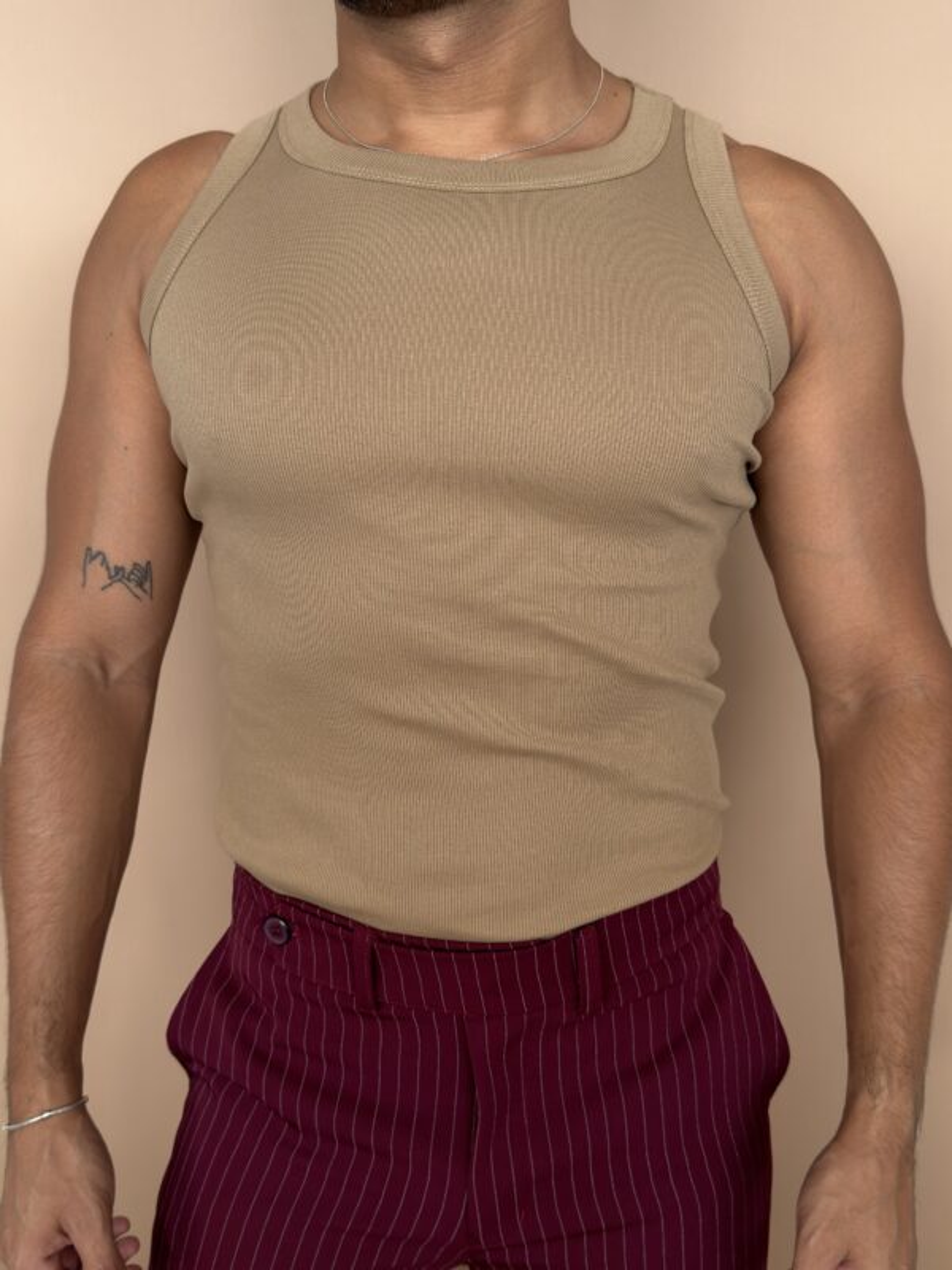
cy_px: 635
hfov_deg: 39.7
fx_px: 1320
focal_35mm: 36
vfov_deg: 51.4
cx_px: 476
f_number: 1.78
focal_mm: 6.76
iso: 100
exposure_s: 1/112
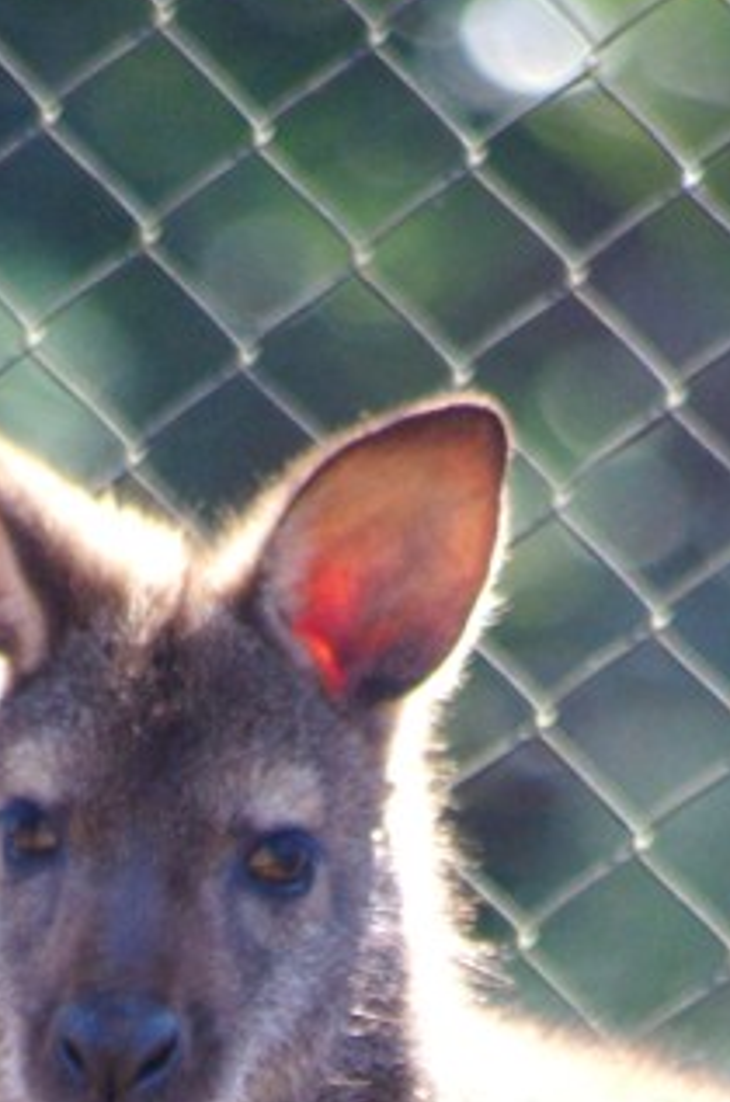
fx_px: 44447
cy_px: 1672
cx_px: 195
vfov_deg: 1.4
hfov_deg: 0.9
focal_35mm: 1455
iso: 800
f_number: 5.8
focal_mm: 300
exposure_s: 1/400
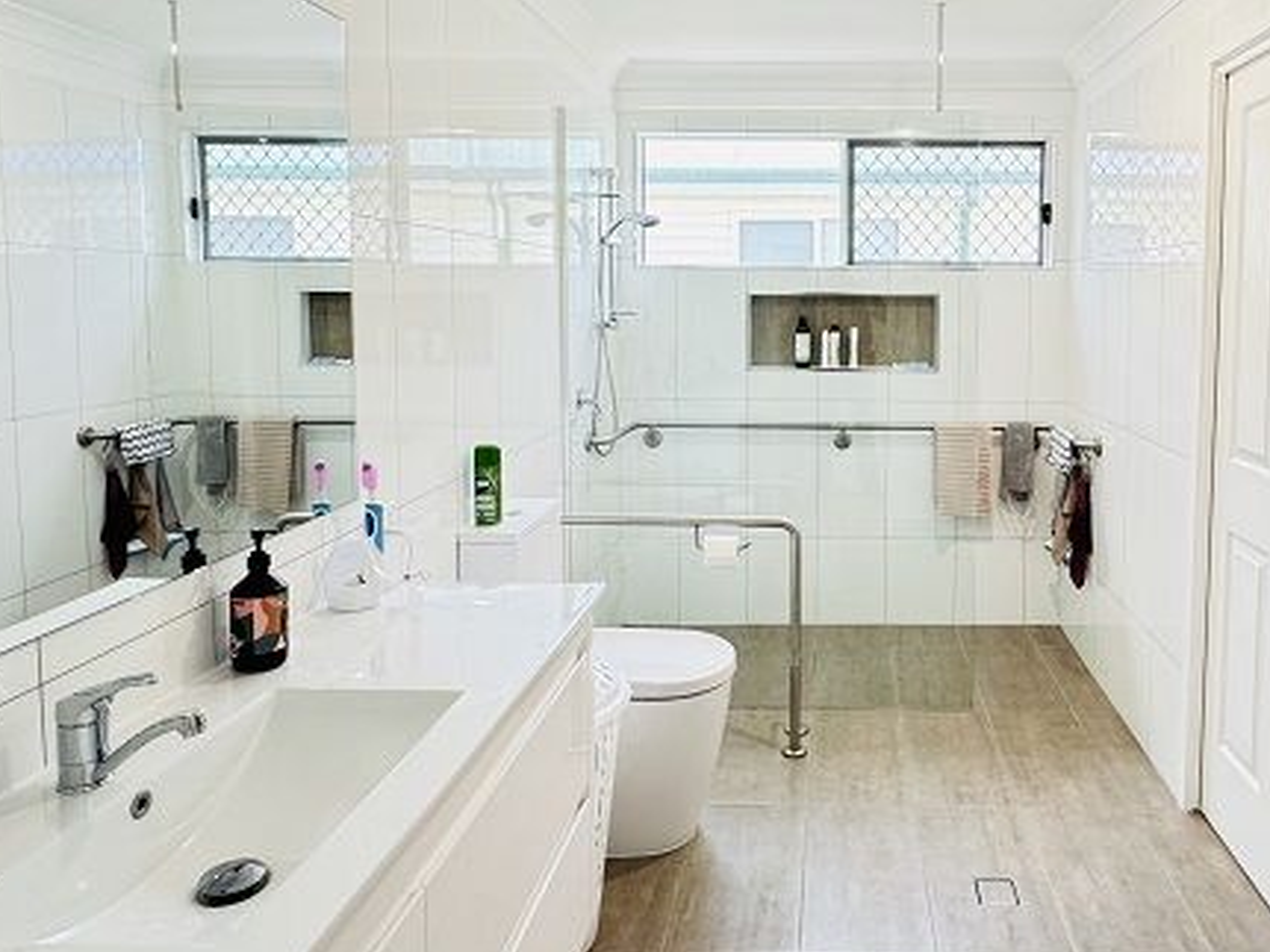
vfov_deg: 52.5
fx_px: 954
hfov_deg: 65.8
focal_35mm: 26
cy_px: 363
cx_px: 828
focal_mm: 2.22
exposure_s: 1/50
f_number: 2.2
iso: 320
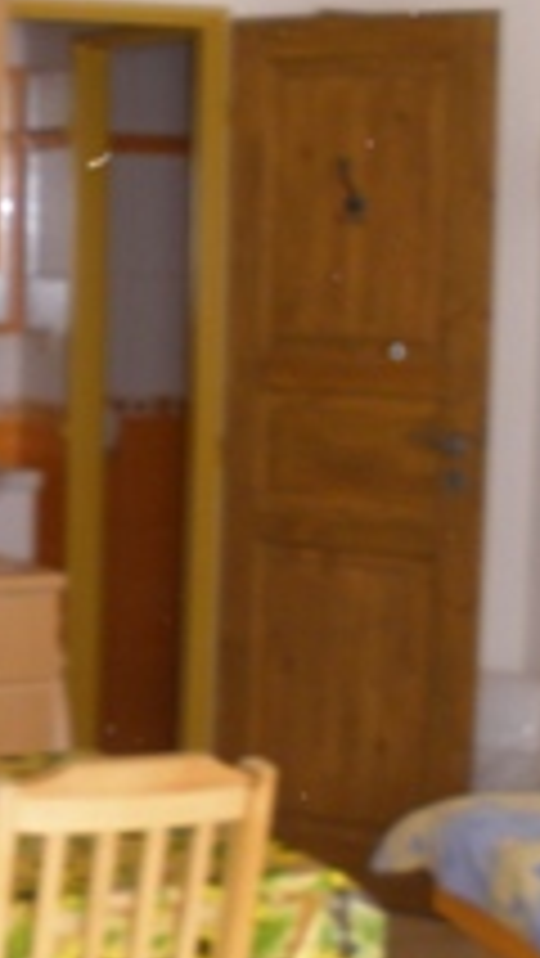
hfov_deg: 12.7
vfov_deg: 23.1
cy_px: 609
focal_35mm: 92
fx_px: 2339
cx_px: -194
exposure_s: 1/30
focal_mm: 6.3
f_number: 3.5
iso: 160
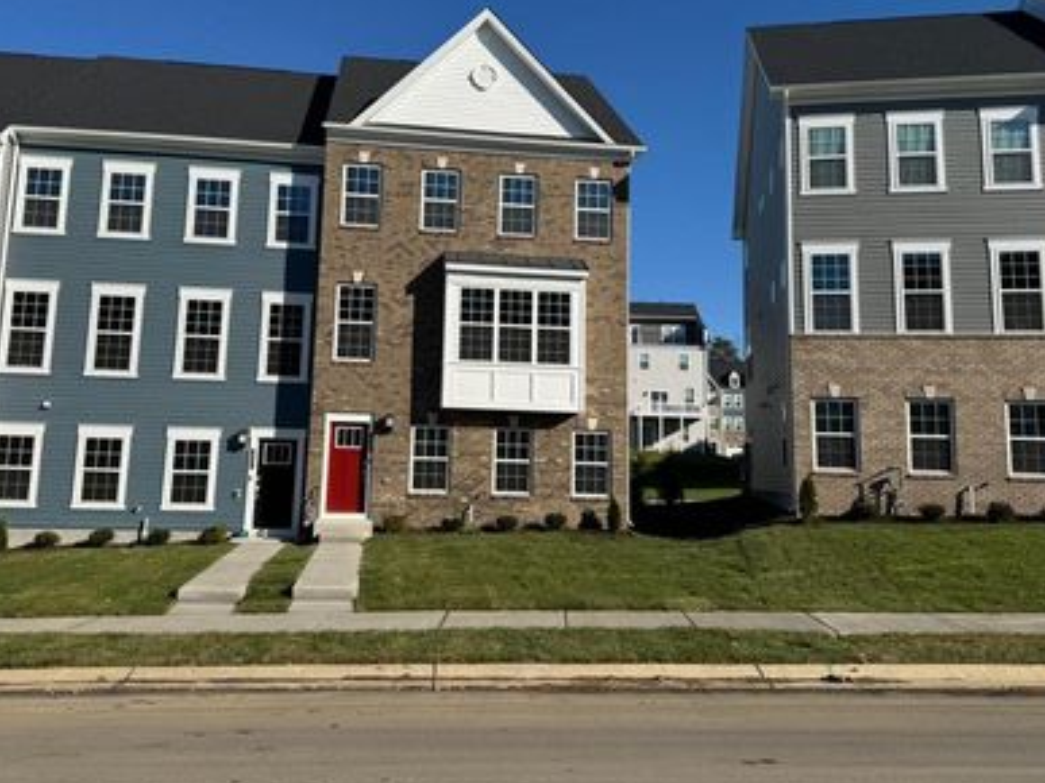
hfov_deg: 58.3
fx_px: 936
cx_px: 491
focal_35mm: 31
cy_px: 312
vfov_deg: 45.2
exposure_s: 1/5814
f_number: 1.78
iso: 80
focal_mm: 6.76
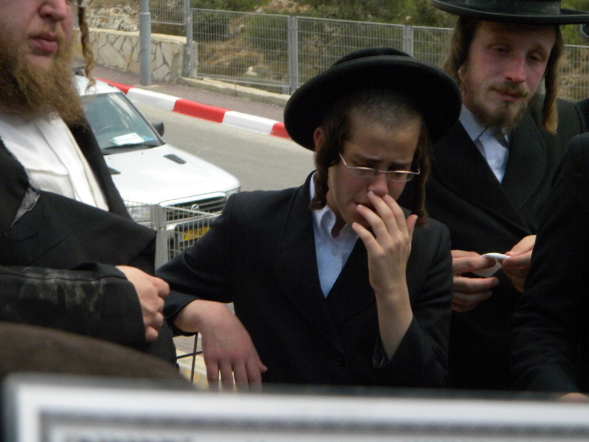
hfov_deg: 18.7
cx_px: 294
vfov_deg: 14.1
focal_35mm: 105
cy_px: 221
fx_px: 1787
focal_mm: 19
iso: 369
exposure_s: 1/825
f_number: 4.7
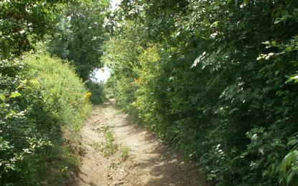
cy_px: 120
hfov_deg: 35.4
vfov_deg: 22.6
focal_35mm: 57
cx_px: 104
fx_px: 463
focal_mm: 5.86
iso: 50
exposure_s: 1/125
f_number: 5
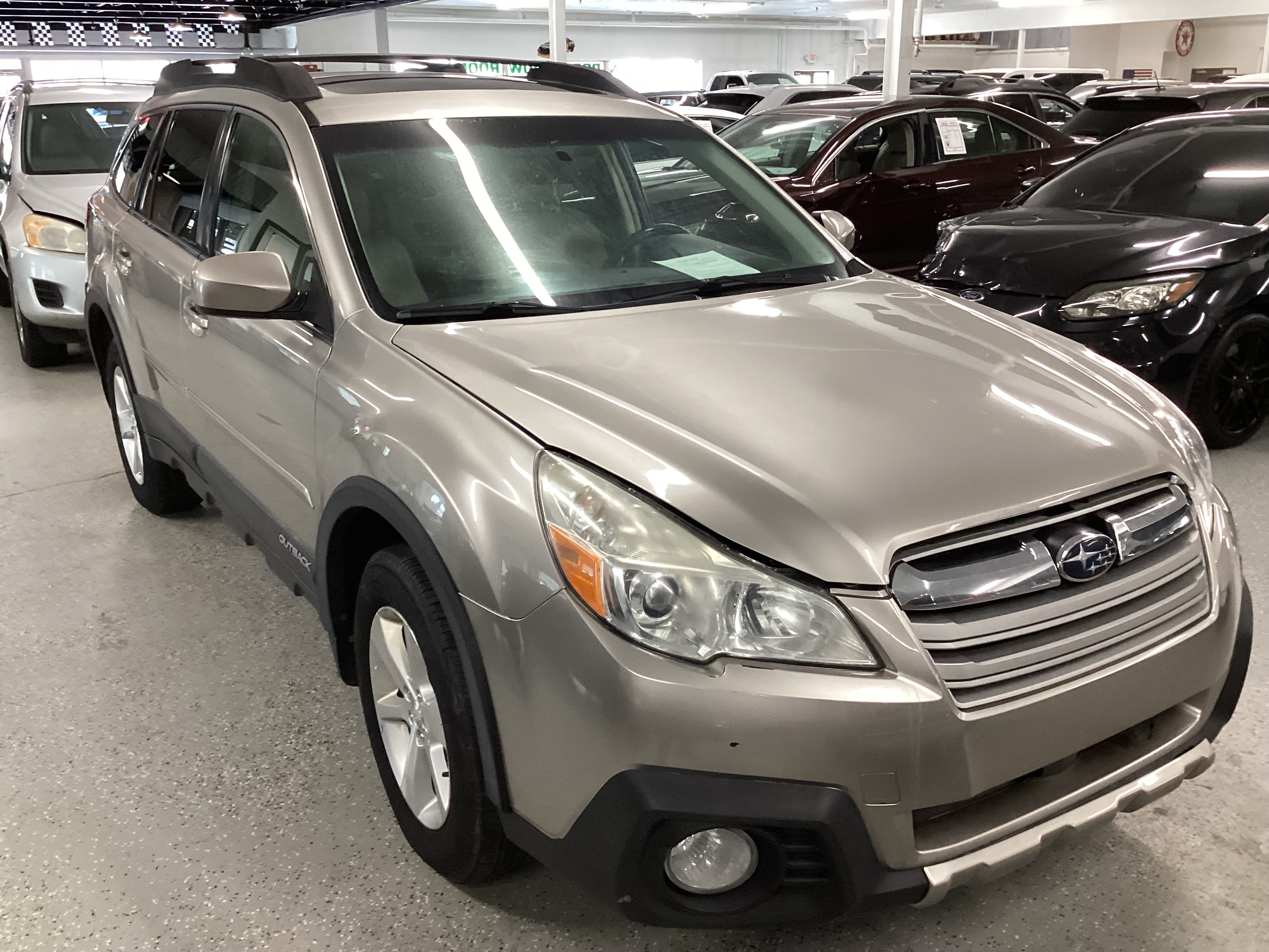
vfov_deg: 45.4
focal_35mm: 31
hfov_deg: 58.4
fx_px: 1136
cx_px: 634
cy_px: 476
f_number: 2.4
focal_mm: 3.3
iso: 200
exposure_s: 1/60
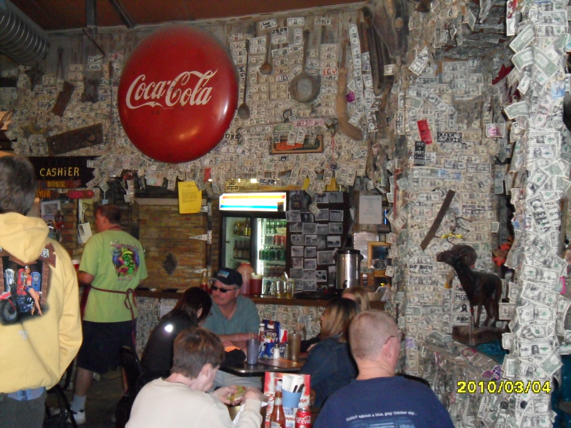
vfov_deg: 27.5
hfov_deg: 36.2
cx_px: 286
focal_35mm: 53
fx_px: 874
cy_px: 214
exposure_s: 1/60
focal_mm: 9.5
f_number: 3.9
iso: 640
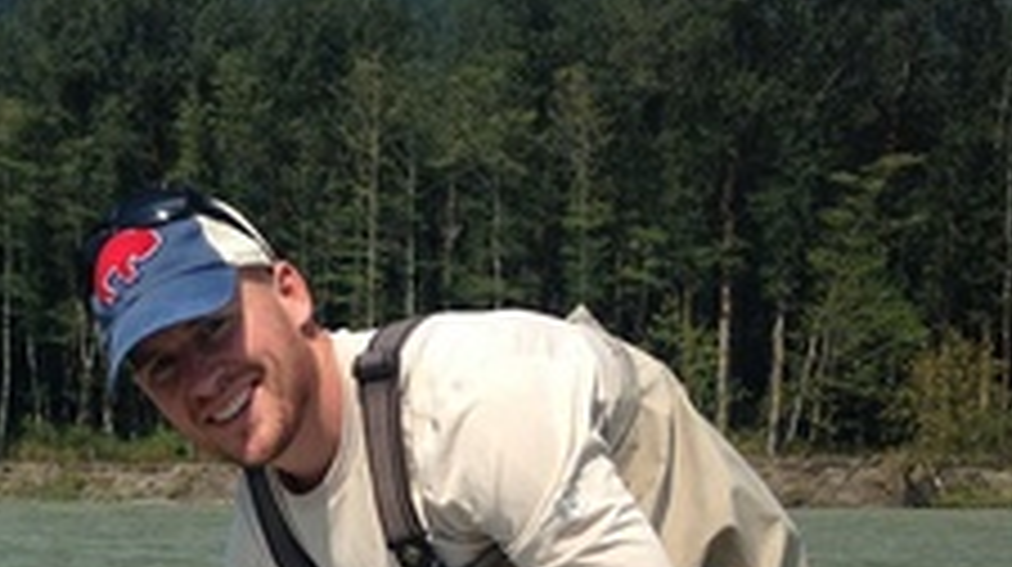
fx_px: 1716
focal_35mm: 64
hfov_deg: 32.3
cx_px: 270
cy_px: 652
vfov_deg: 18.0
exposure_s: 1/2008
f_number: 2.4
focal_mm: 4.12
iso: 50
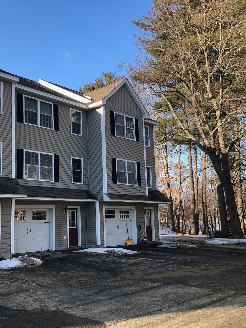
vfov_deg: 49.0
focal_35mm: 38
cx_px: 81
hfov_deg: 37.3
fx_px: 360
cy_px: 166
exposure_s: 1/495
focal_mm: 3.99
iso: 20
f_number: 1.8
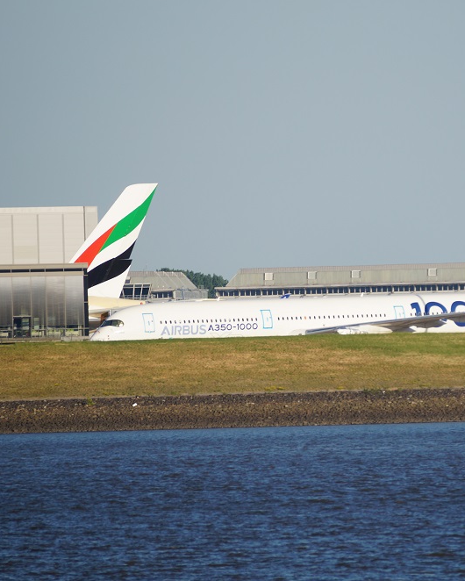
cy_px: 291
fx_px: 10231
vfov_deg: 3.3
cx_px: 367
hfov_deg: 2.6
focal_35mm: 595
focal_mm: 280
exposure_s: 1/500
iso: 100
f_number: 5.6
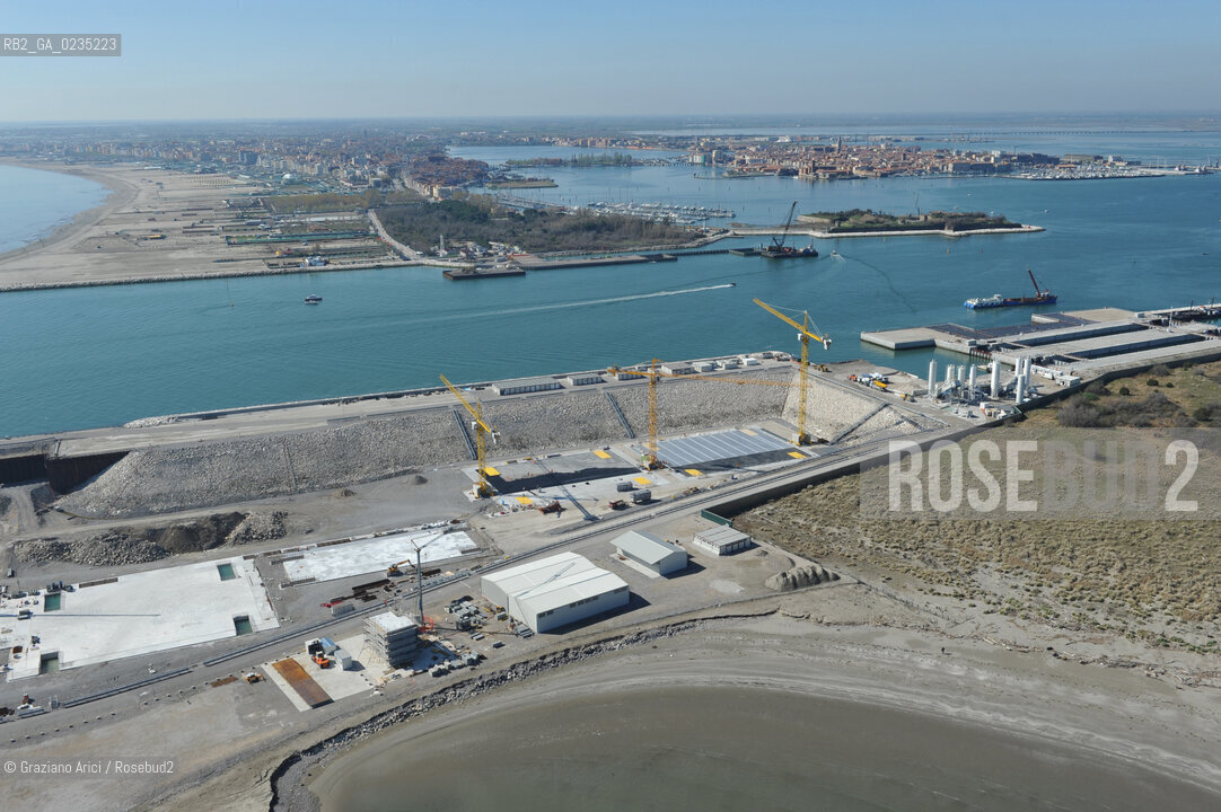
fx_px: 1085
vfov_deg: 41.1
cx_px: 610
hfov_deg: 58.7
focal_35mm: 32
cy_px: 406
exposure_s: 1/1250
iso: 400
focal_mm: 32
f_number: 8
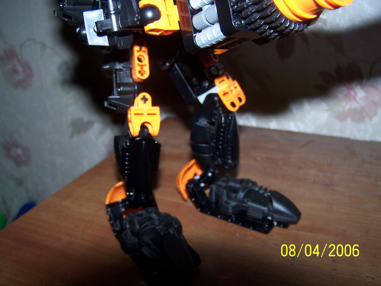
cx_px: 190
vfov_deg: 37.7
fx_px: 418
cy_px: 143
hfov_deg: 49.0
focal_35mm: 38
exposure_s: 1/60
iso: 80
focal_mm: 6.3
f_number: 2.8
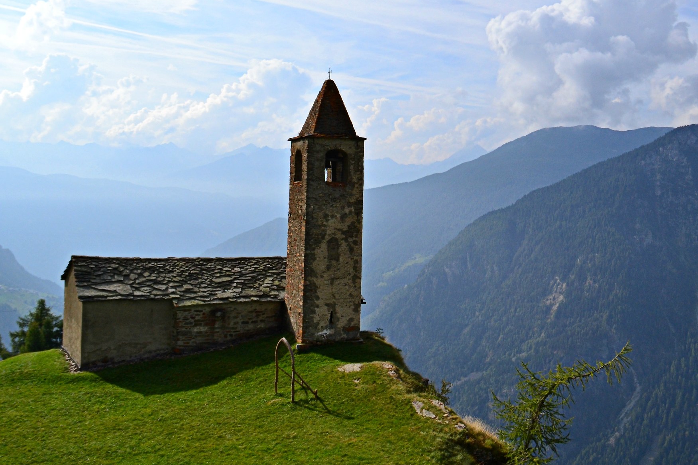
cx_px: 351
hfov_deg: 51.9
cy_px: 157
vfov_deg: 35.6
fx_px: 717
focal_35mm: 37
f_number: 11
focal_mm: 18
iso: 400
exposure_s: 1/640
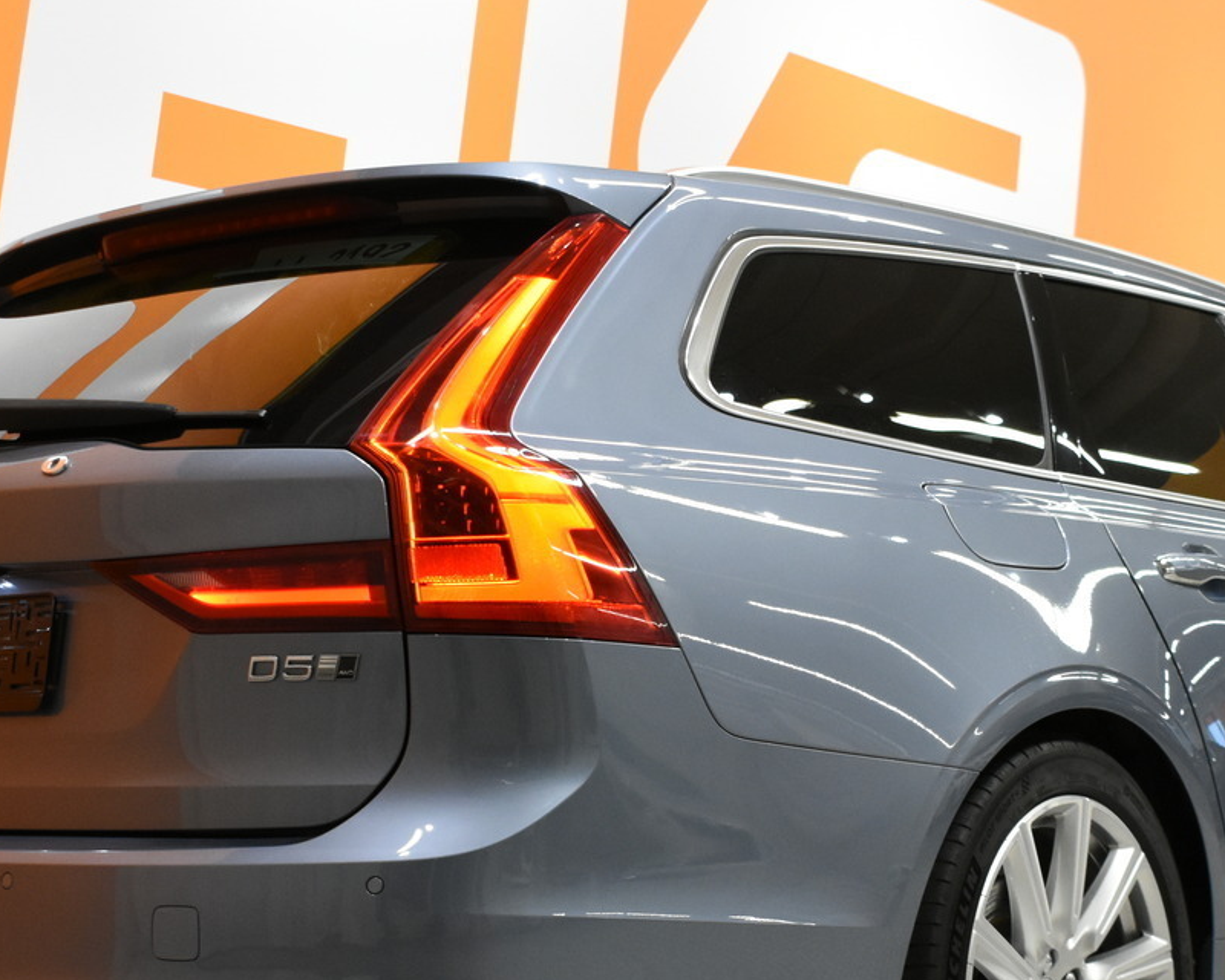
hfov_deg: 24.7
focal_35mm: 77
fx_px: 2790
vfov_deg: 19.8
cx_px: 706
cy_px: 724
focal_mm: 27
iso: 1600
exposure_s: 1/125
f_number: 5.6
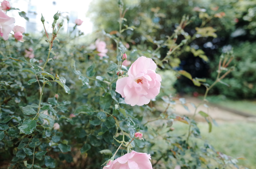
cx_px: 128
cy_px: 84
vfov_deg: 46.2
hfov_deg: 65.6
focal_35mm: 28
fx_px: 199
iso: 160
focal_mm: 18.3
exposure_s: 1/40
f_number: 2.8
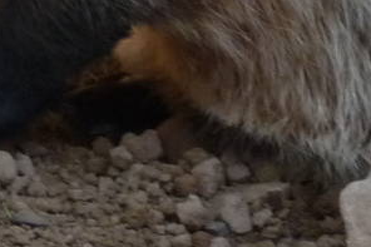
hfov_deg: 3.6
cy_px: -252
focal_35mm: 579
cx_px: 133
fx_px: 5963
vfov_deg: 2.4
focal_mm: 17.5
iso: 200
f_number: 4.7
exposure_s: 1/125
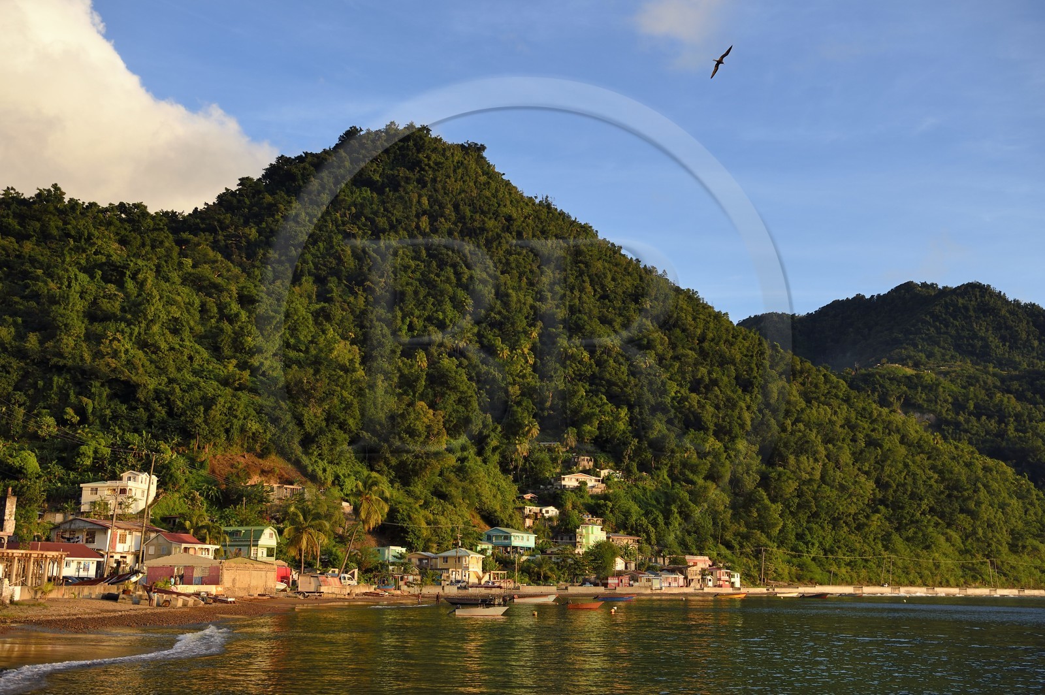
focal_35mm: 38
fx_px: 1102
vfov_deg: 35.0
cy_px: 348
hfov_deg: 50.7
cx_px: 522
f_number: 5.6
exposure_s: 1/250
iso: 200
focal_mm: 38
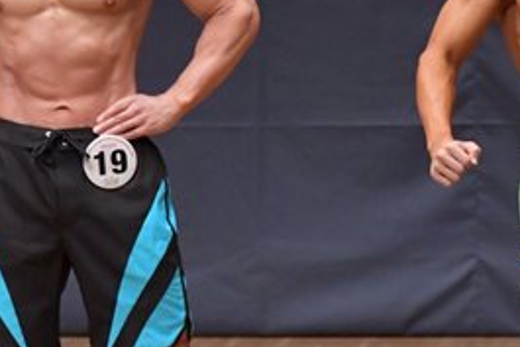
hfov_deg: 2.5
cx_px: 366
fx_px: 12038
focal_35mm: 833
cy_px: 196
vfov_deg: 1.7
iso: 6400
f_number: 5.6
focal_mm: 190
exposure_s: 1/400
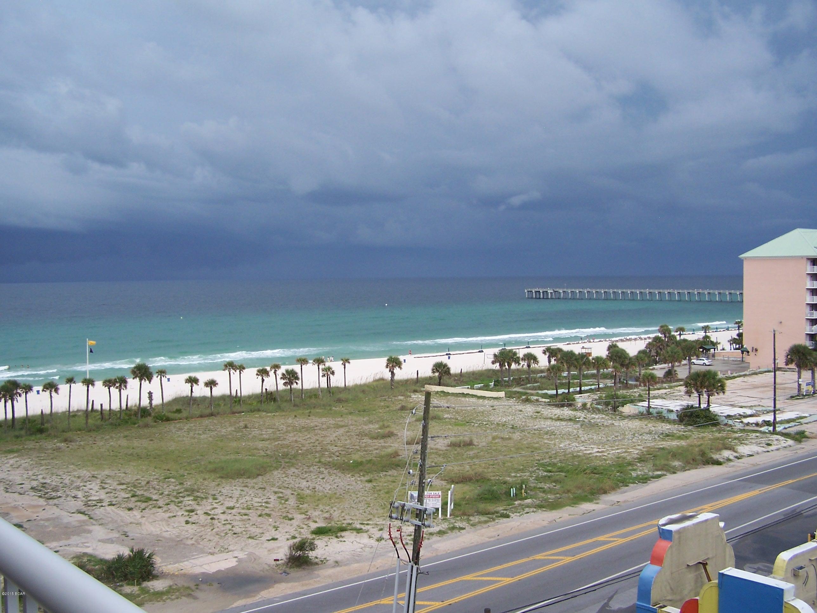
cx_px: 408
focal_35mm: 38
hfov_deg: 49.0
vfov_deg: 37.7
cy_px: 306
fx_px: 897
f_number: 2.8
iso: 80
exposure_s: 1/800
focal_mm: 6.3
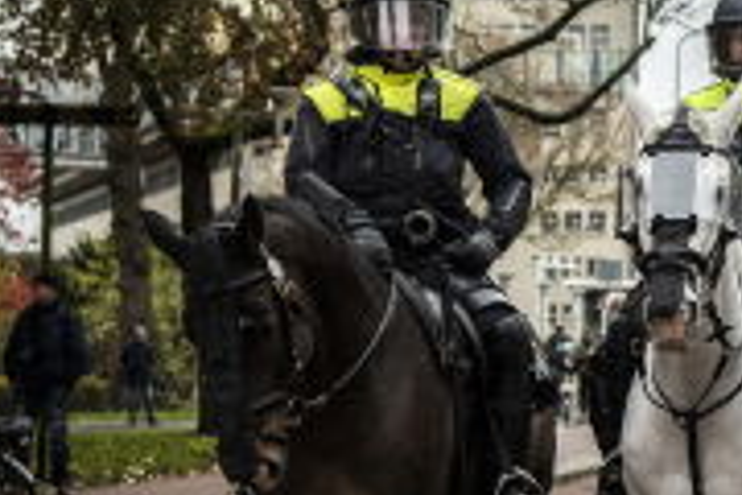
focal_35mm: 133
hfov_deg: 14.8
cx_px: 923
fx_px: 2741
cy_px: 270
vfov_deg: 10.3
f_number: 2.8
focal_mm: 32
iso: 400
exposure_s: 1/500
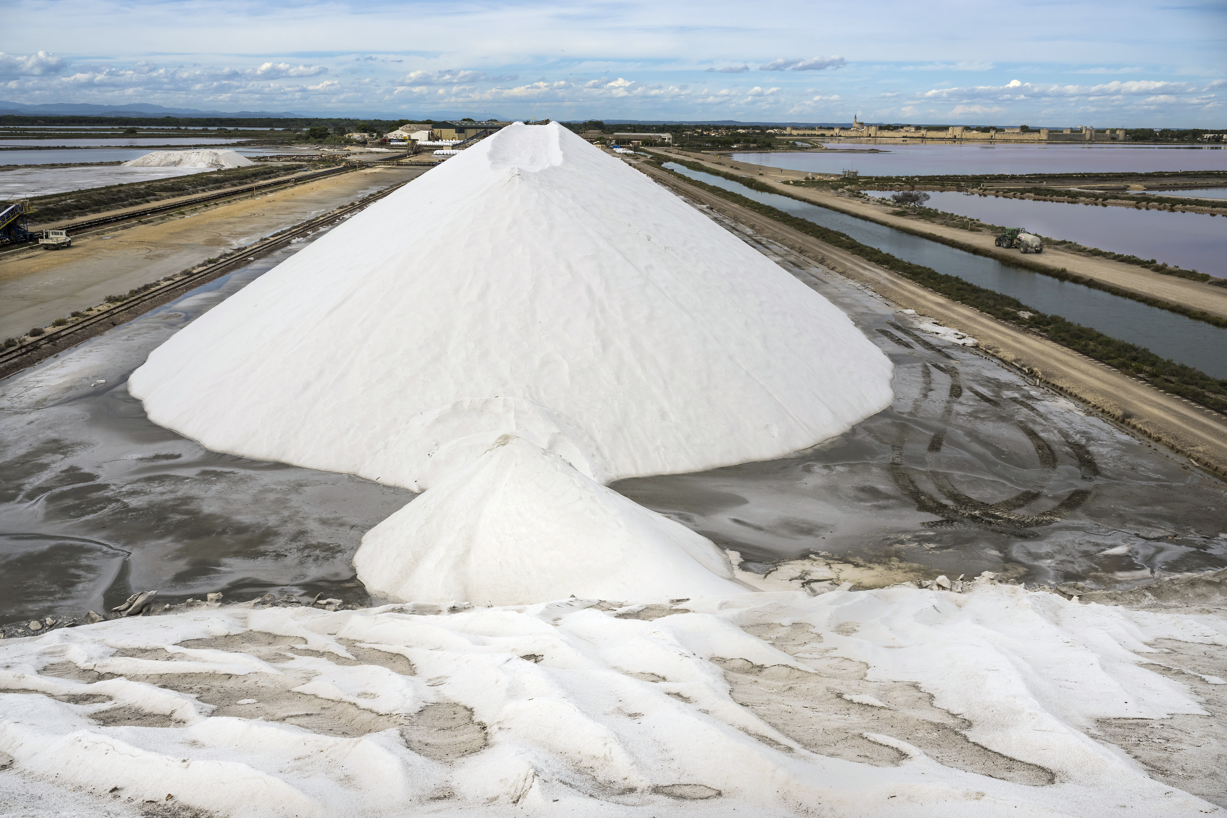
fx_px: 1039
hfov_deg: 61.1
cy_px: 409
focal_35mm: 30
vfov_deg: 43.0
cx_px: 614
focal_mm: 30.5
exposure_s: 1/800
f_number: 11
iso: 250
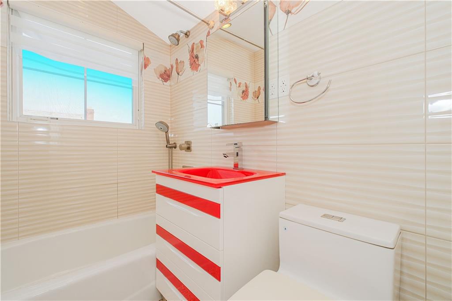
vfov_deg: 77.3
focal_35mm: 15
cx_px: 226
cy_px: 150
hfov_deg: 100.4
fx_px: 188
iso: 320
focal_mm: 10
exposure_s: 1/60
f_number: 8
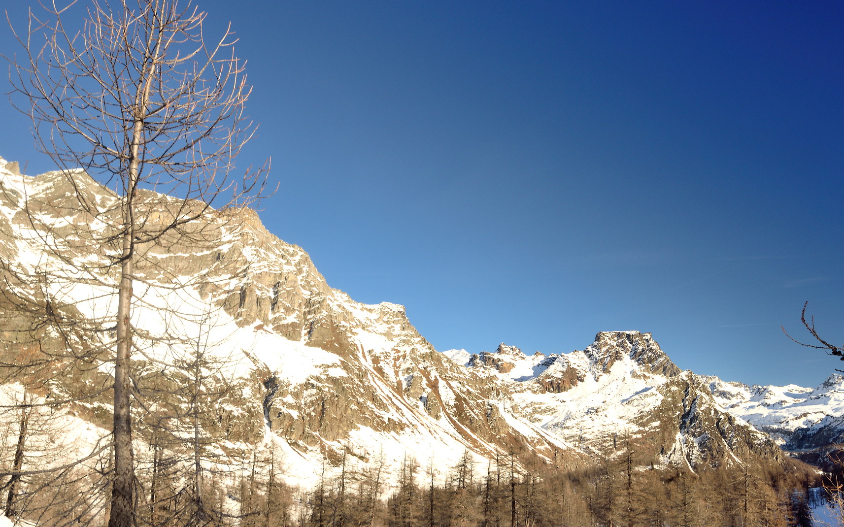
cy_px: 306
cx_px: 544
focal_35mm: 30
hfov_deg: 61.8
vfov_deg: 41.7
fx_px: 690
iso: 100
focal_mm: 21
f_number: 11
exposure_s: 1/80
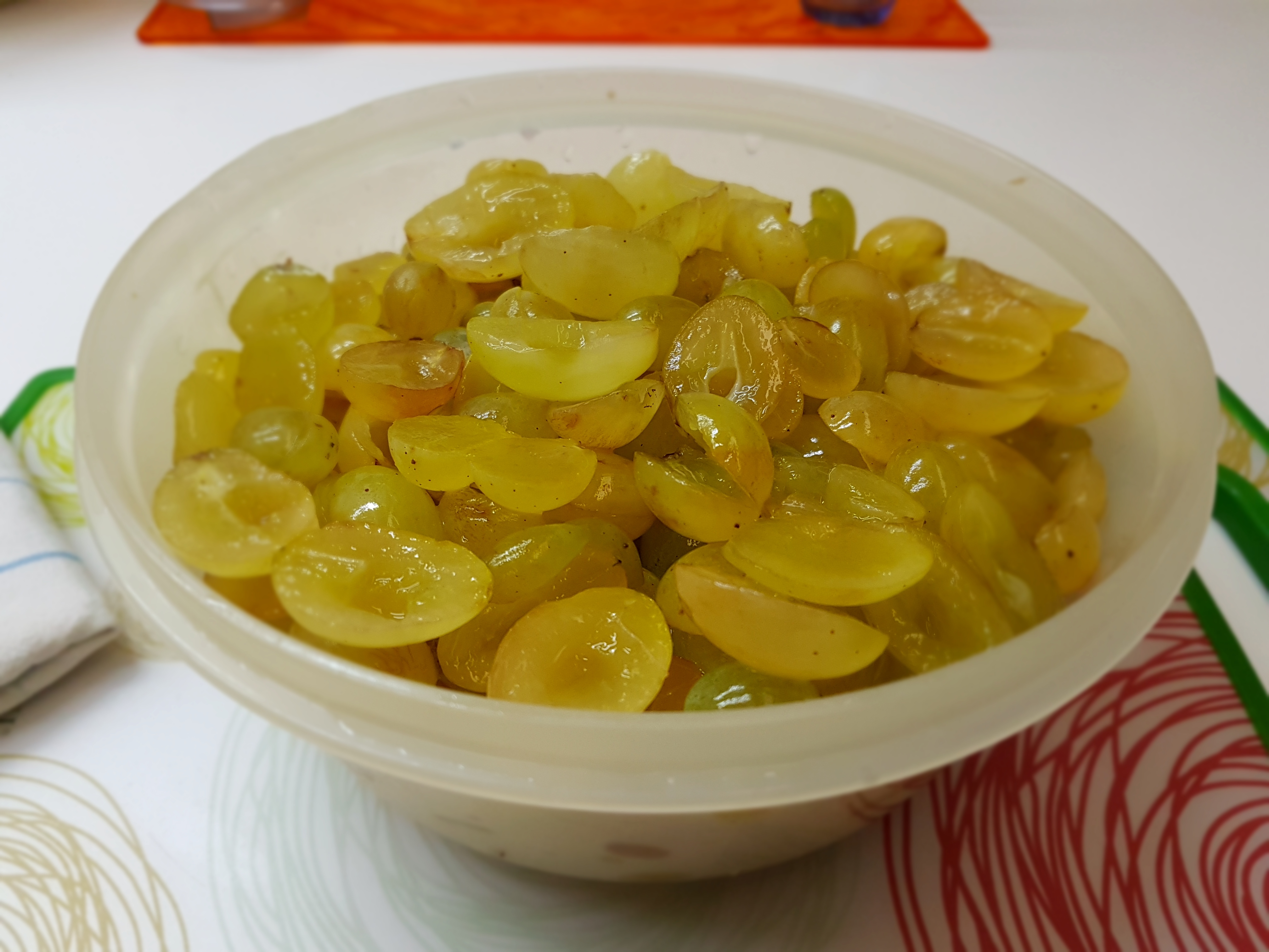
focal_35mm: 26
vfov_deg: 53.1
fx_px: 953
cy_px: 476
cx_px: 634
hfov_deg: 67.3
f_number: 1.7
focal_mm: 4.2
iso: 125
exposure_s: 1/50
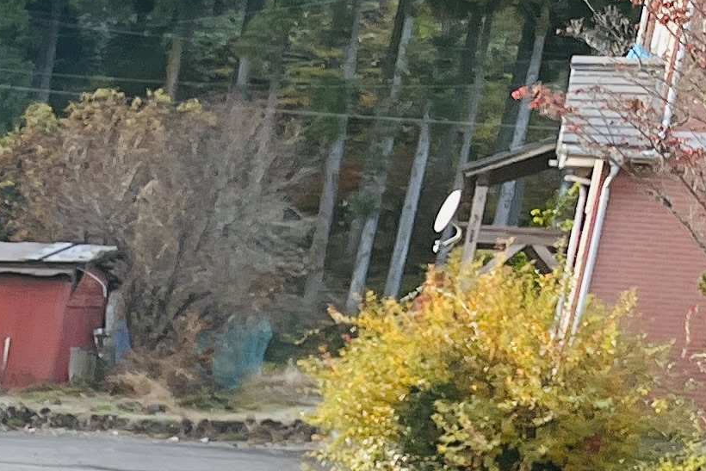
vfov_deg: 8.9
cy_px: 1263
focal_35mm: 133
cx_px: -764
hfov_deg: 13.1
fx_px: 2609
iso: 50
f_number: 1.6
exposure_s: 1/676
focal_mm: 5.1
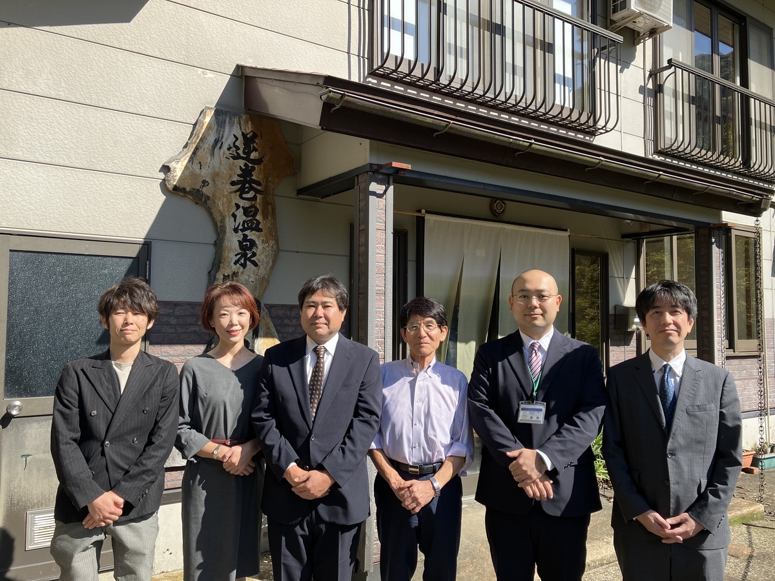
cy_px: 290
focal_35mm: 28
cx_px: 388
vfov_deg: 49.7
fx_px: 627
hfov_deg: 63.4
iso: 32
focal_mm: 3.99
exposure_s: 1/1033
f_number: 1.8
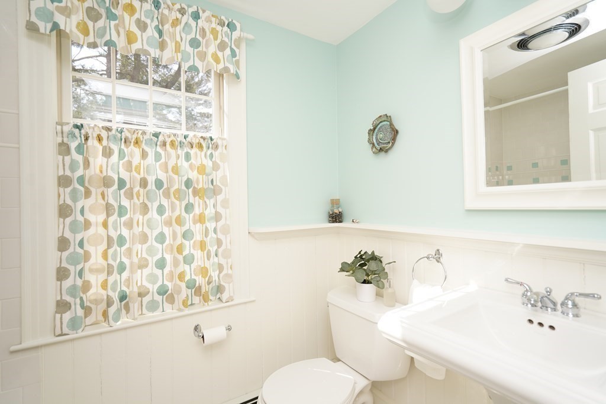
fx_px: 269
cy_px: 202
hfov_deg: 96.7
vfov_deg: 73.8
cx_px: 303
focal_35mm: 16
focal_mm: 16
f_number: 4
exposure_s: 1/160
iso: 160
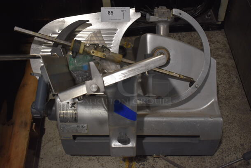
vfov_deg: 32.0
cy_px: 84
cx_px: 126
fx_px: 293
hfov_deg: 46.4
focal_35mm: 42
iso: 800
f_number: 4.2
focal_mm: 28
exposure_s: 1/125
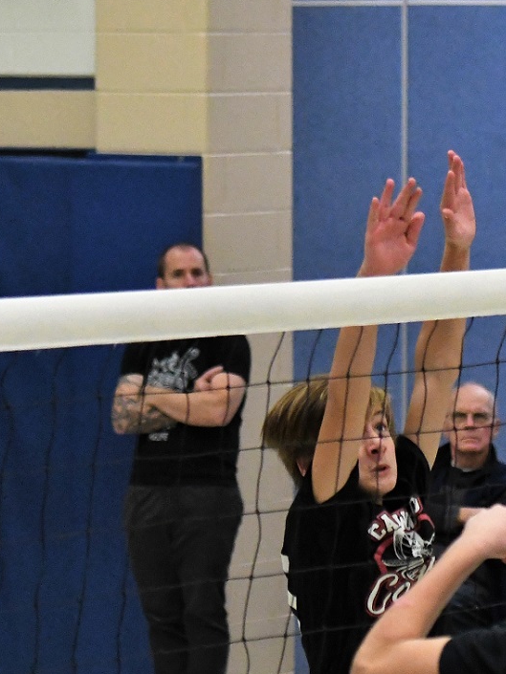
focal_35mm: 176
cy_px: 381
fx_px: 3429
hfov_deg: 8.4
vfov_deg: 11.2
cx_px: 513
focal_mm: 70
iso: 4000
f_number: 2.8
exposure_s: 1/1000
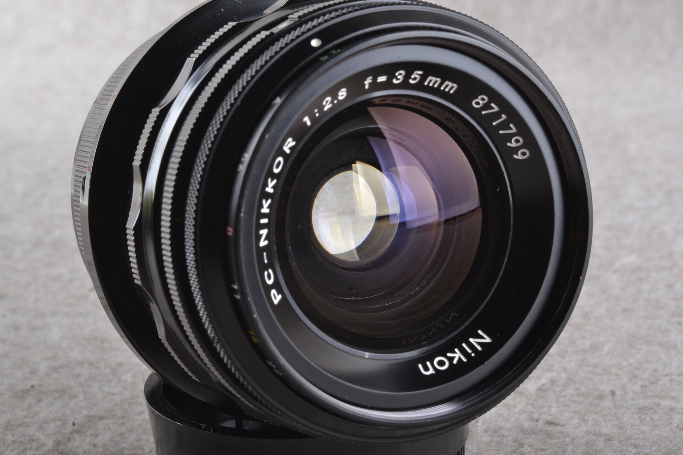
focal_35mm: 90
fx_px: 1707
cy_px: 228
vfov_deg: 15.2
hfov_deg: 22.6
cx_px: 342
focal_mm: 60
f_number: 20
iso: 400
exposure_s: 1/160
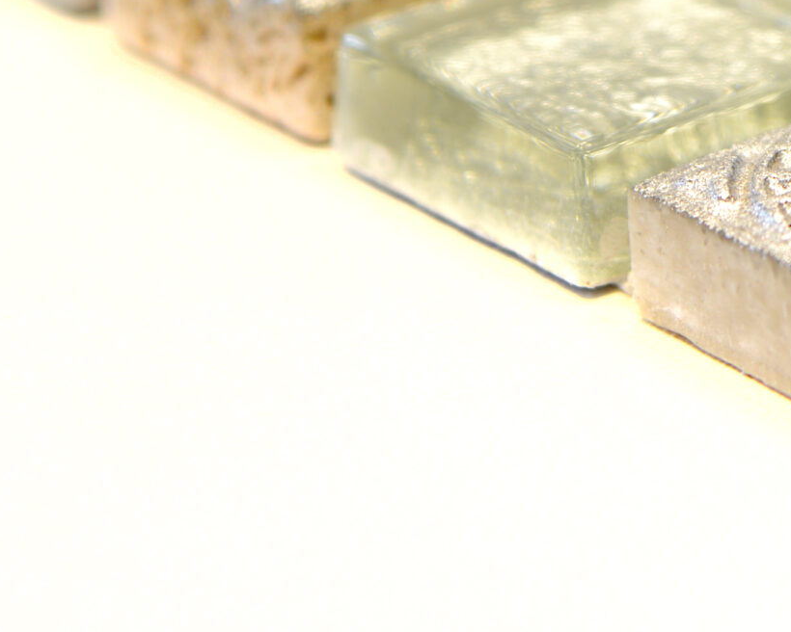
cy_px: -16
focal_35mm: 211
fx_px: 4940
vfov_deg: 7.3
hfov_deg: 9.0
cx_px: 952
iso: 160
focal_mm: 48
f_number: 5.3
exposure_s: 1/13
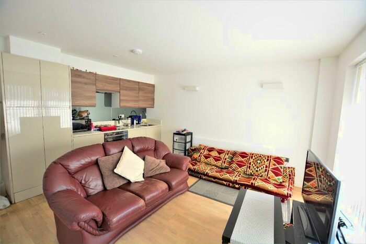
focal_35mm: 15
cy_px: 122
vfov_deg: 77.4
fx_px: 153
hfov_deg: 100.4
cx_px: 183
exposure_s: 1/20
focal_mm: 10
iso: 125
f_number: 3.5
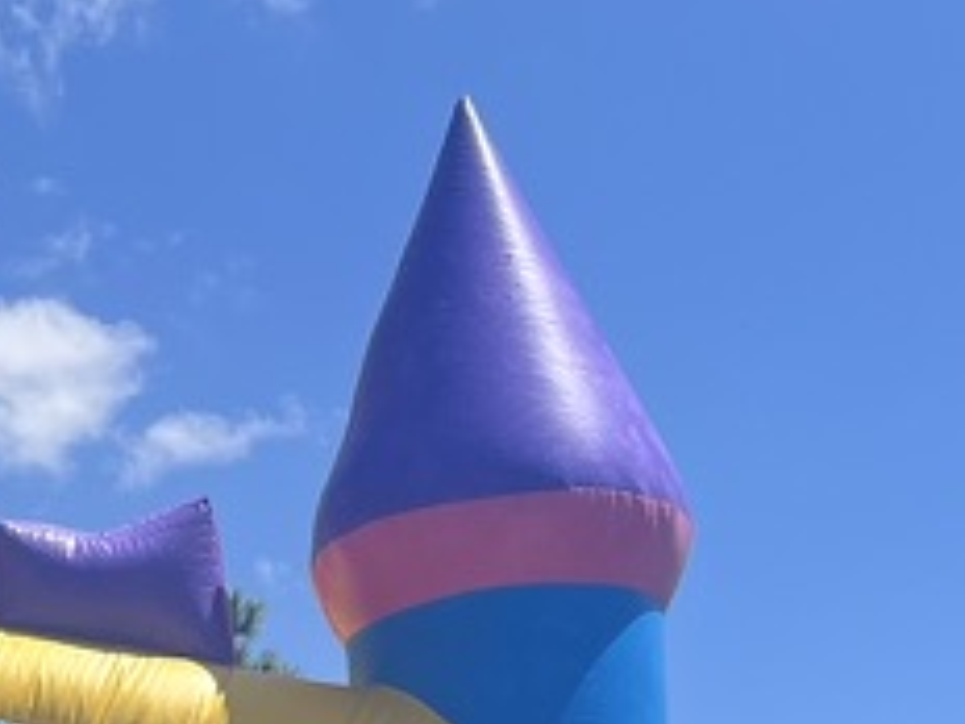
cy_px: 1327
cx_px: -324
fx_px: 3206
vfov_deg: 11.8
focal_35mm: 115
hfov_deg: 16.1
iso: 50
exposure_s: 1/2179
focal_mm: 5.1
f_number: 1.6
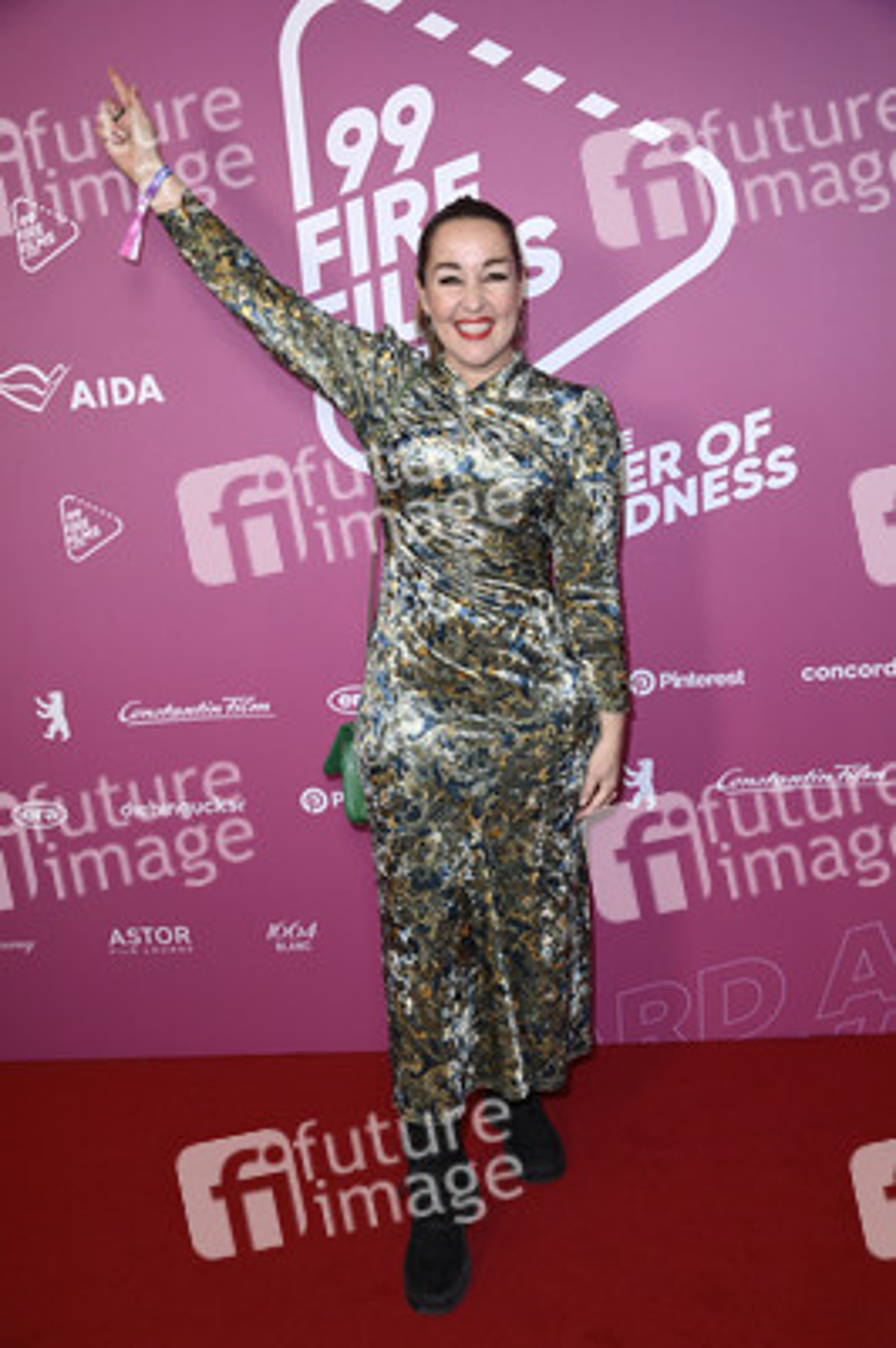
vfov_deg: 55.8
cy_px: 674
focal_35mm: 34
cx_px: 448
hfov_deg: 38.8
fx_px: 1271
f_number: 5.6
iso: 640
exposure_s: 1/250
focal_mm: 34
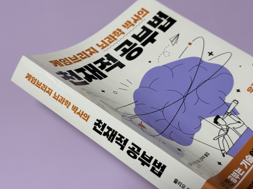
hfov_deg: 38.9
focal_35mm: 49
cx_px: 127
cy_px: 93
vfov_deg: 29.7
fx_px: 358
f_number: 1.78
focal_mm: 6.76
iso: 125
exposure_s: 1/60
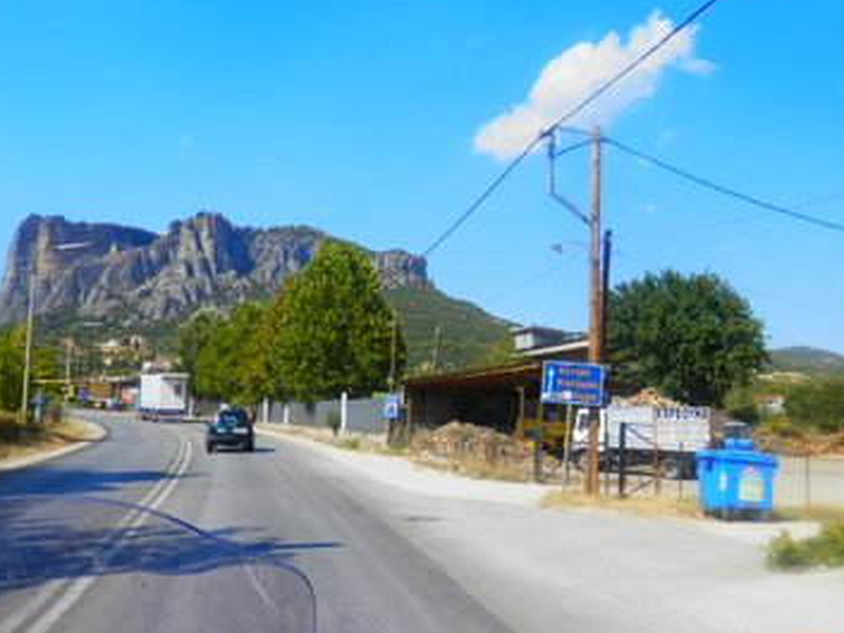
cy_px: 318
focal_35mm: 34
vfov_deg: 41.8
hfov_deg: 53.9
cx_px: 447
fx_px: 829
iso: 80
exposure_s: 1/125
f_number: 8.7
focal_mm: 4.5
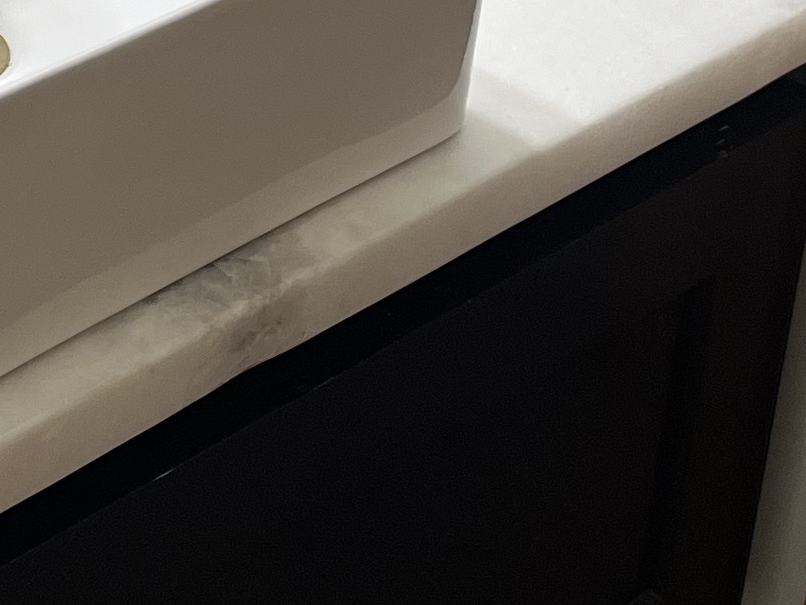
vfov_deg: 11.3
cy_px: -38
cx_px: -38
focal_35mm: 130
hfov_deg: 14.9
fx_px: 3028
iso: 100
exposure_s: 1/120
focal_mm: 5.1
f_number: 1.6
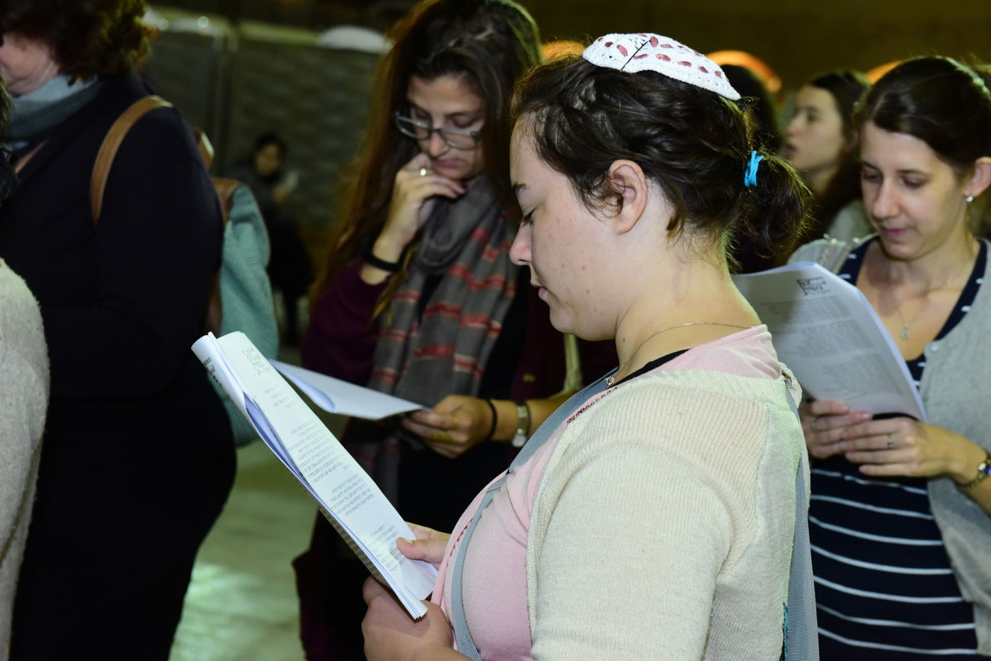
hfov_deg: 28.8
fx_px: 1927
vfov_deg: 19.5
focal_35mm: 70
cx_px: 496
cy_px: 330
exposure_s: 1/125
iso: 3200
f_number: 5.6
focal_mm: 70
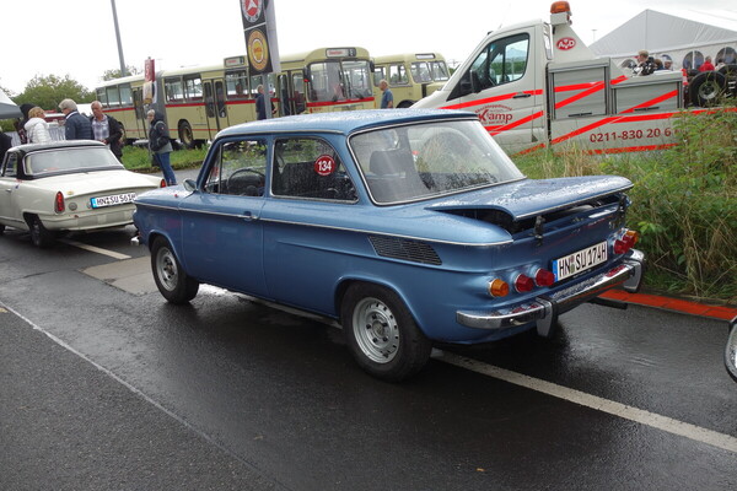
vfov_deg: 43.6
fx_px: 614
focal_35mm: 30
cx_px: 368
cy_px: 246
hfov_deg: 61.9
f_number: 5
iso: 125
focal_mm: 11.04
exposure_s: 1/100
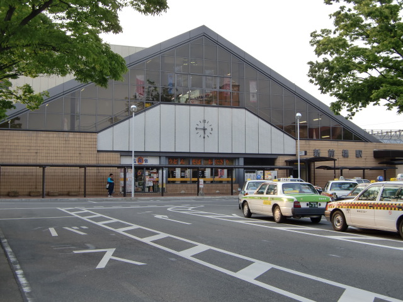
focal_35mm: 46
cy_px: 151
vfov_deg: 31.5
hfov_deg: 41.2
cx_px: 202
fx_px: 536
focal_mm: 8.2
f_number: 3.3
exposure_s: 1/125
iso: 64
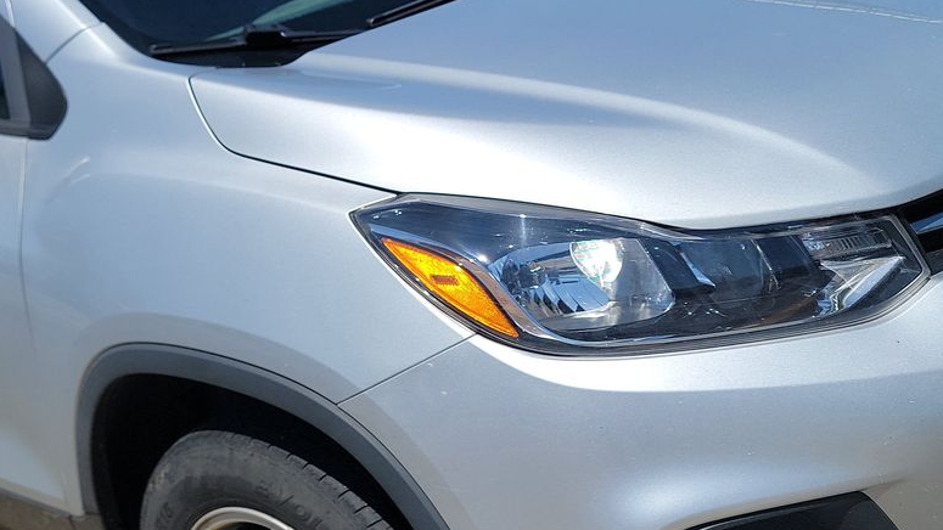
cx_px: 343
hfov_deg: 38.2
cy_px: 280
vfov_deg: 22.2
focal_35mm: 54
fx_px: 1350
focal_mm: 6.7
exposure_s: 1/1307
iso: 50
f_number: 1.8
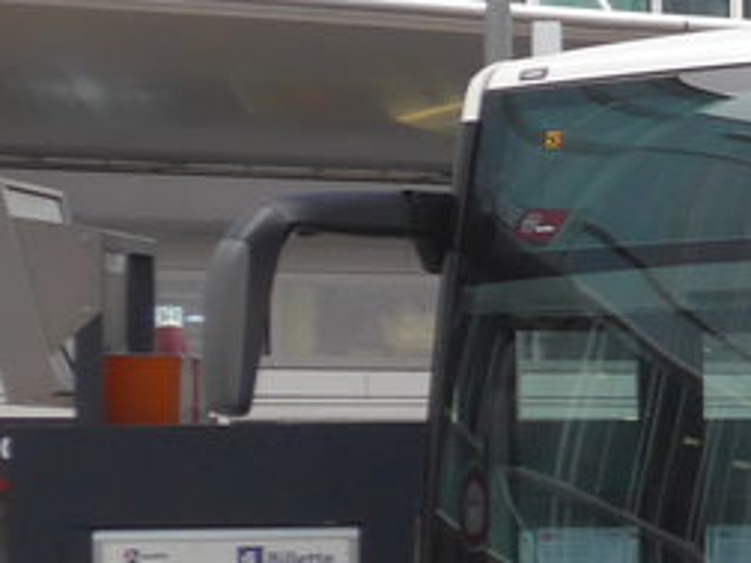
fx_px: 7637
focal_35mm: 352
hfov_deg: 5.5
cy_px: 167
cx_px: 1636
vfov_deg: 4.2
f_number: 4.2
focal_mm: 15
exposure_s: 1/80
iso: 200
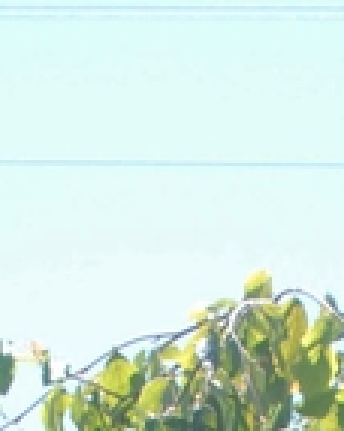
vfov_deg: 5.9
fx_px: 3864
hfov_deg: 5.1
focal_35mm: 303
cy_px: 1389
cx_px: 448
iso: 400
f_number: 7.1
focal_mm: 30
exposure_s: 1/200
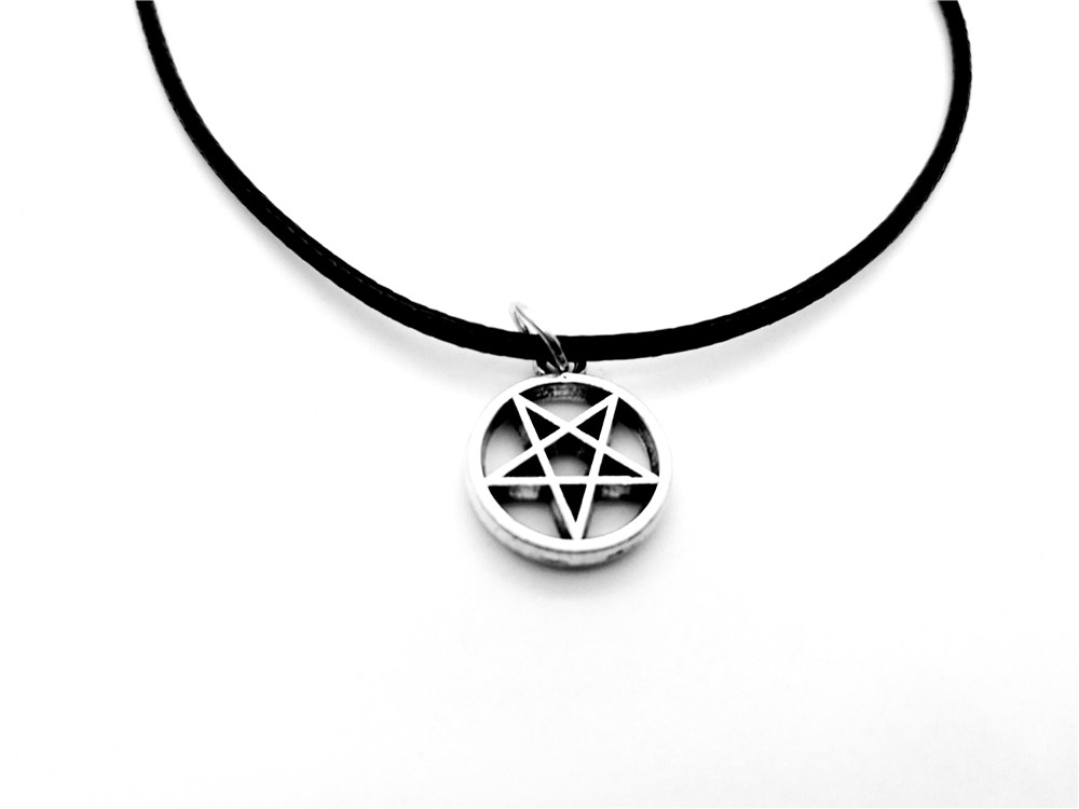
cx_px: 540
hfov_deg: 65.3
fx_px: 842
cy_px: 404
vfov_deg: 51.4
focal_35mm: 27
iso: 50
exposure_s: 1/127
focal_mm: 4.5
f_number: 2.2
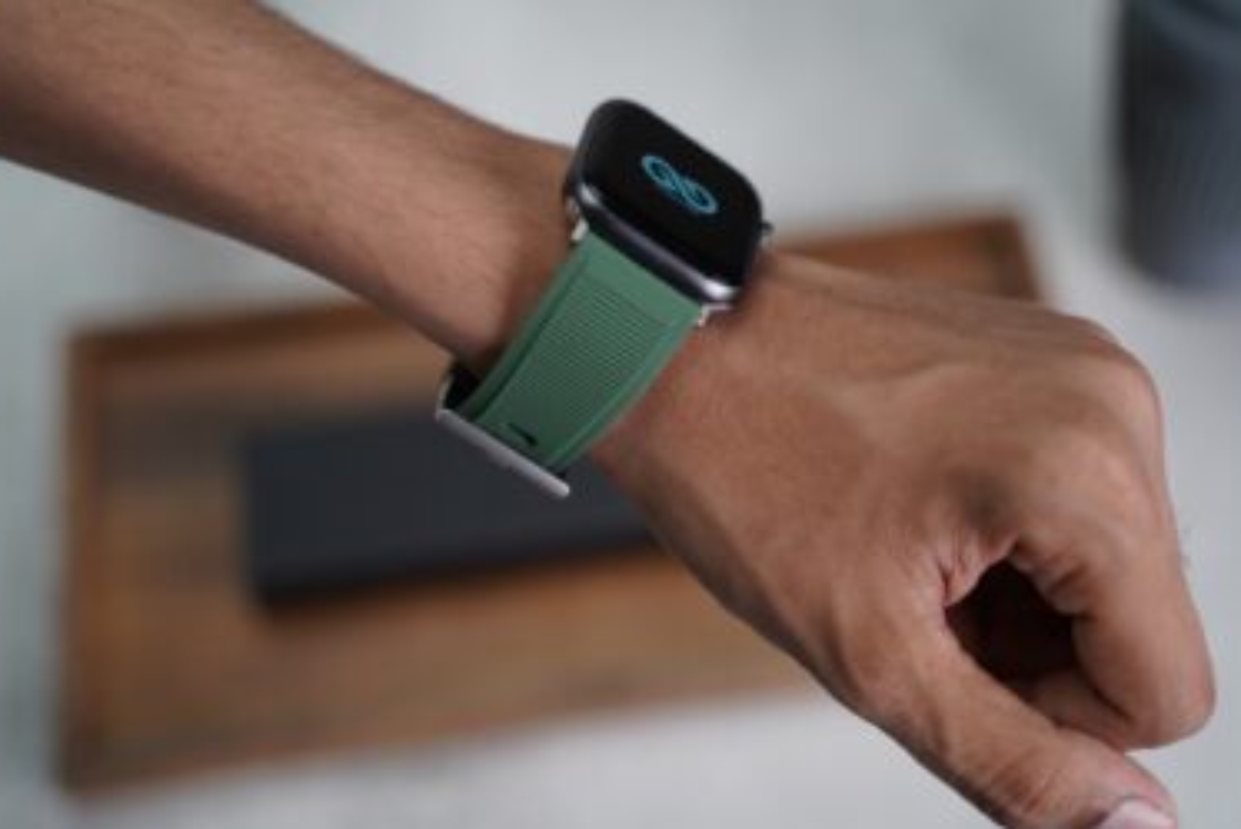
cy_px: 388
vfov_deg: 22.6
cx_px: 619
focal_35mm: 60
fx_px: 2069
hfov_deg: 33.4
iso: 1000
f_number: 2.8
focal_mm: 56
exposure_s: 1/320
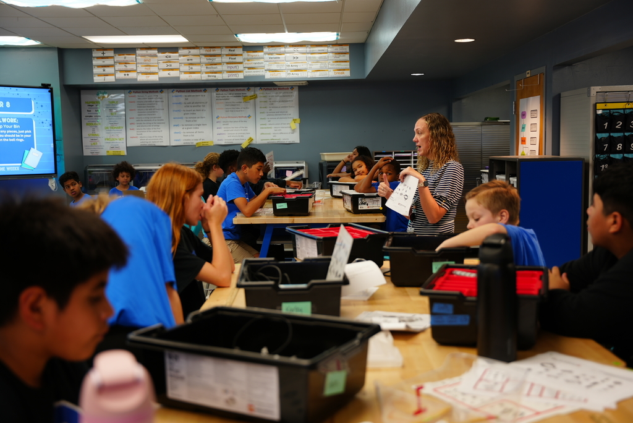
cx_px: 316
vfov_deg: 33.7
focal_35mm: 40
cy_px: 212
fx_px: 698
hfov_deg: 48.8
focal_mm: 39.7
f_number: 2.8
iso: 160
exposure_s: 1/25
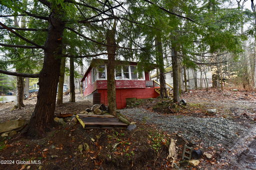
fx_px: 121
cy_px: 85
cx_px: 128
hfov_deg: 93.3
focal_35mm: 17
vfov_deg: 70.4
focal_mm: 17
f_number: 5
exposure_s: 1/100
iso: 250
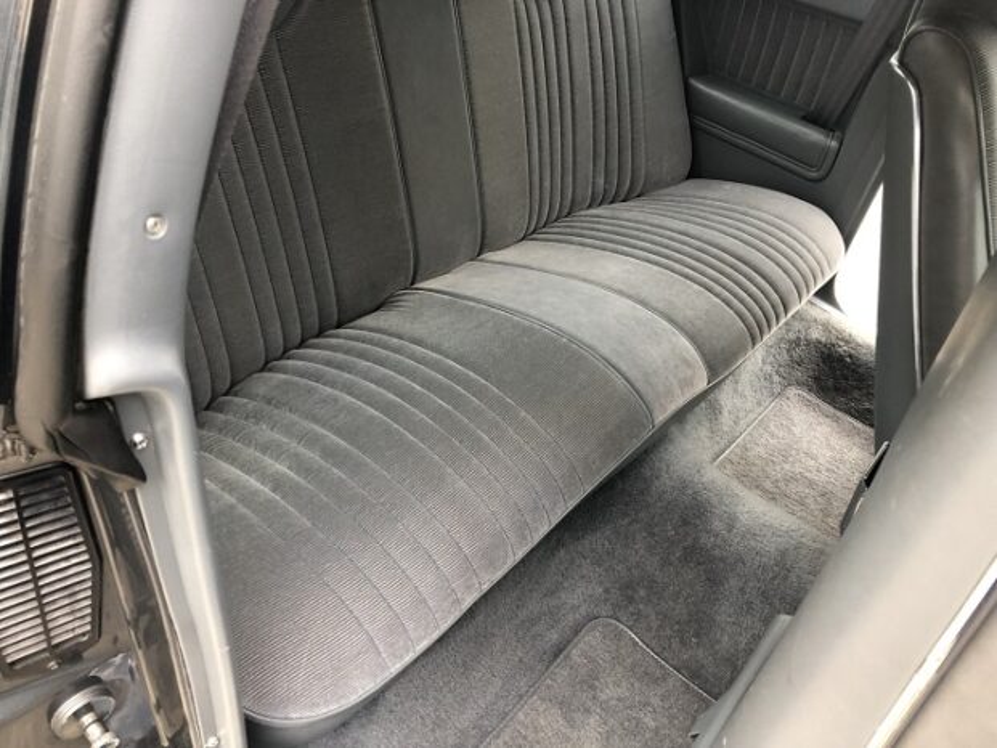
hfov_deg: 63.4
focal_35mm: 28
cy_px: 374
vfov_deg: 49.8
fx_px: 807
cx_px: 498
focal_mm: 4
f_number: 1.8
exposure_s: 1/30
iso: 20
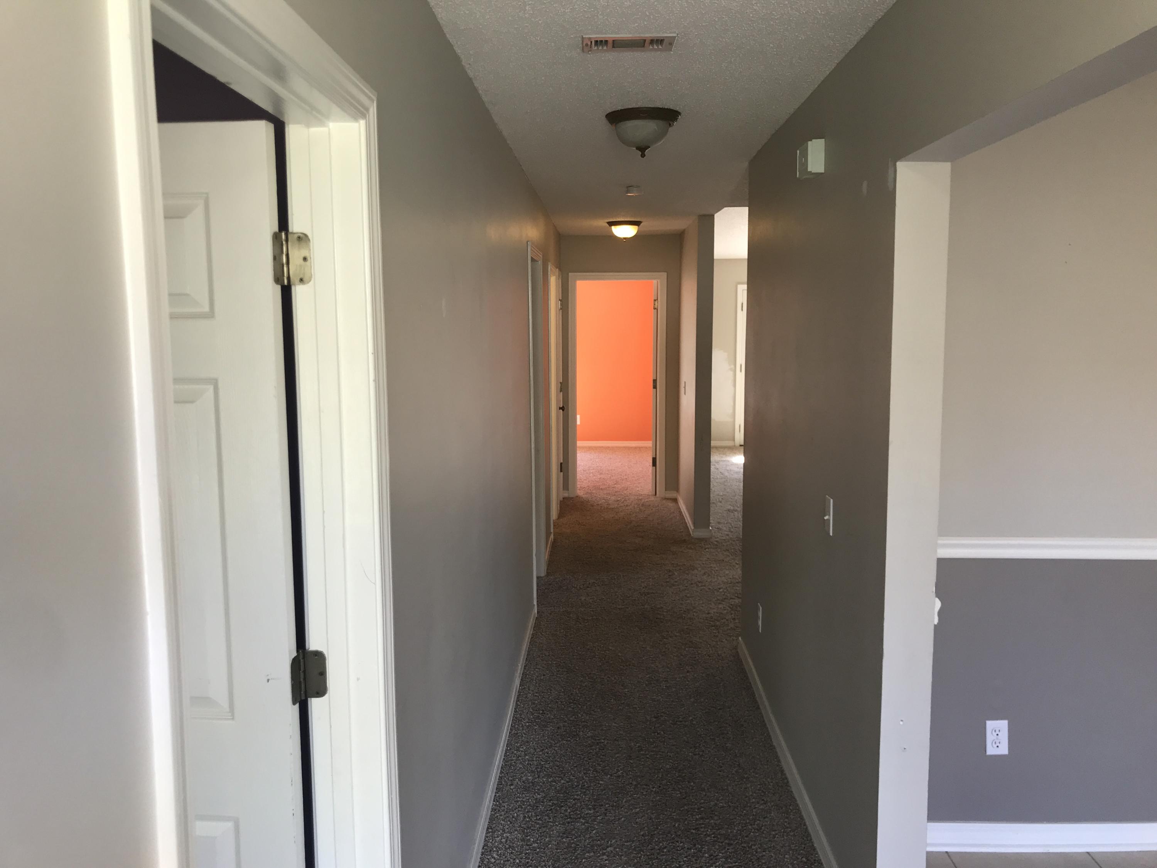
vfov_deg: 49.7
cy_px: 434
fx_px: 936
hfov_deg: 63.4
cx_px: 578
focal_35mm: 28
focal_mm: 3.99
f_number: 1.8
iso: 32
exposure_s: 1/60
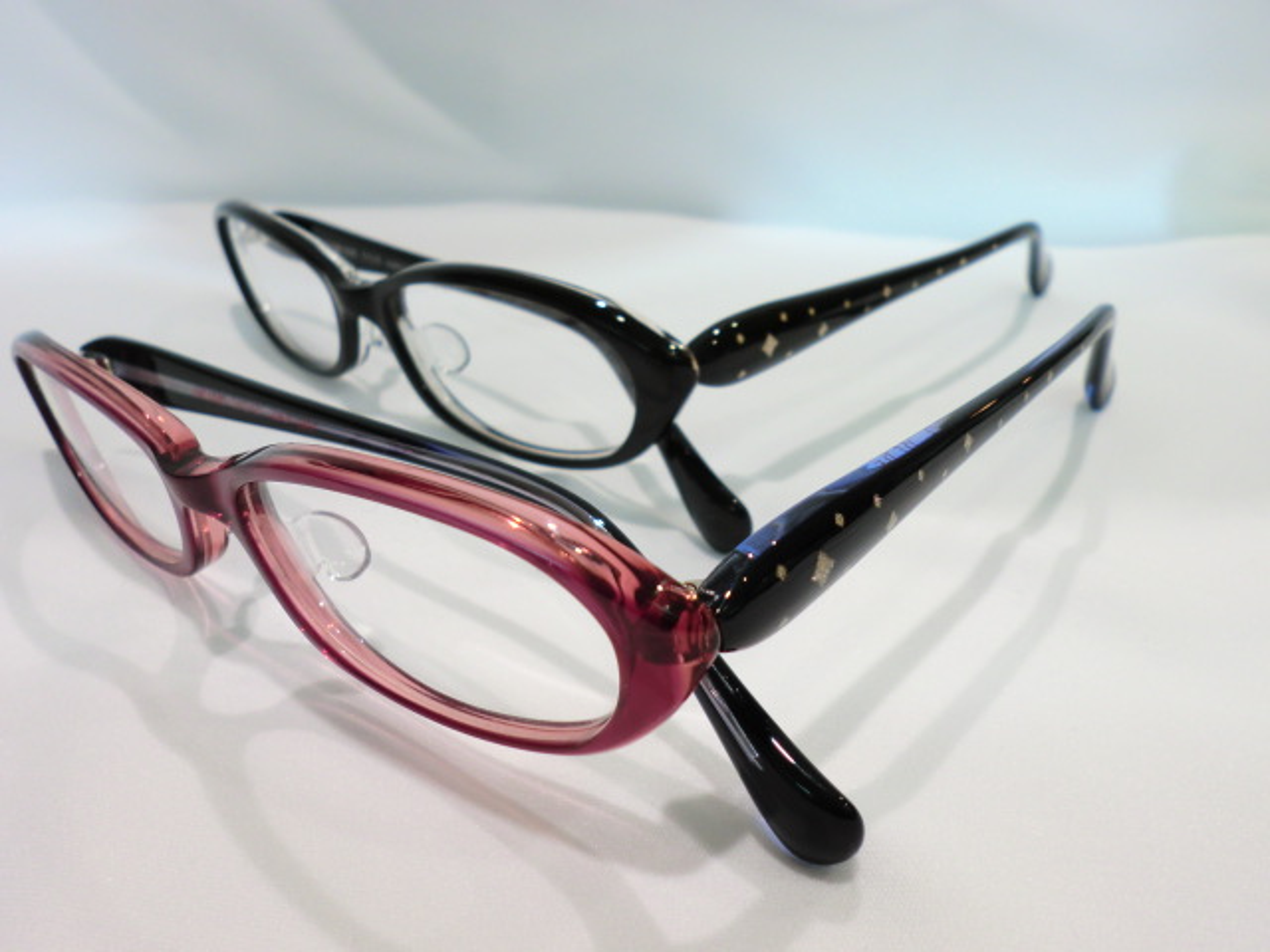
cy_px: 476
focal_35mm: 32
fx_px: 1174
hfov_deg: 56.8
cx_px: 635
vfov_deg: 44.2
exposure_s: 1/60
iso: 100
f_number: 3.5
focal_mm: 5.8
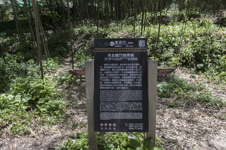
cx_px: 113
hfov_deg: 67.4
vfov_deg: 47.9
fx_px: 169
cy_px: 75
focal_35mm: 27
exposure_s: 1/100
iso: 100
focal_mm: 27
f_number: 6.3
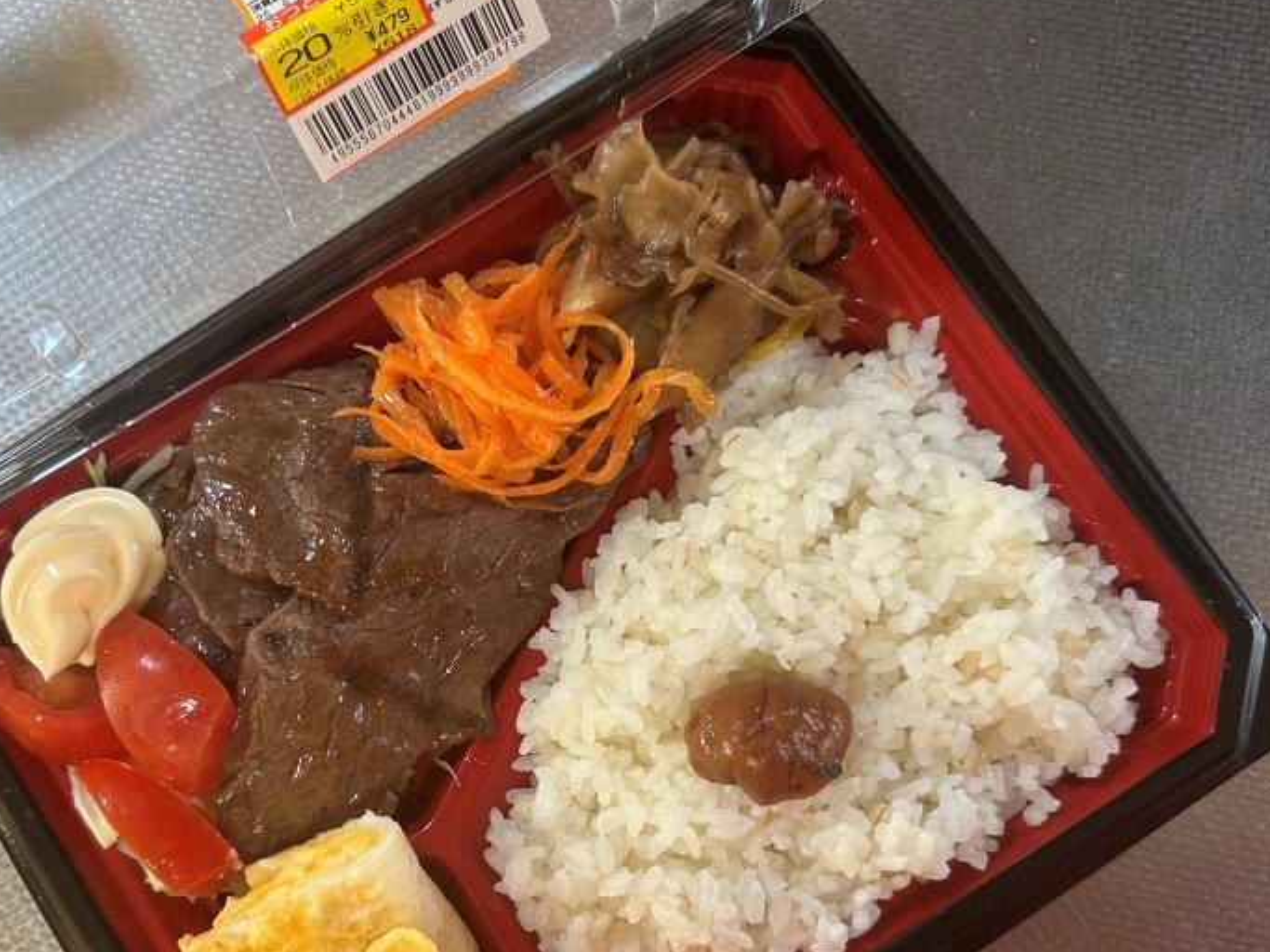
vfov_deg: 36.5
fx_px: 1431
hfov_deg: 47.4
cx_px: 476
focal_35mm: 39
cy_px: 628
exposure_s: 1/60
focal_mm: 5.7
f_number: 1.5
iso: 125
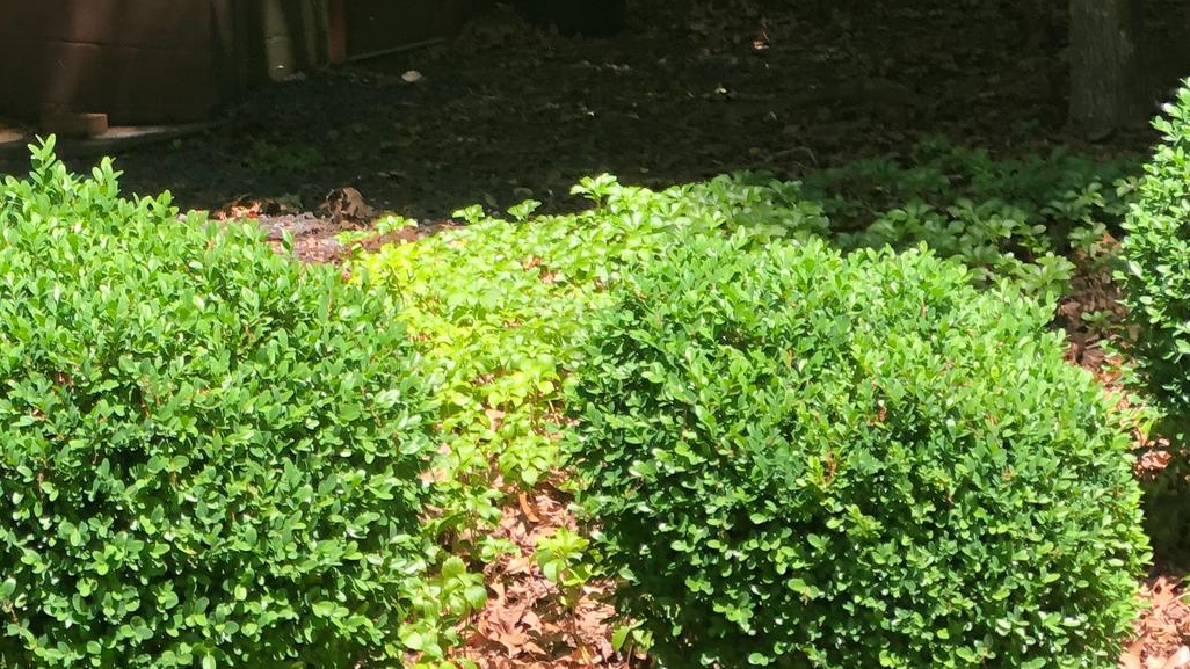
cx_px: 8
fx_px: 3912
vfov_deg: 9.7
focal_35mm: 124
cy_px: -63
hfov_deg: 16.9
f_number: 2.8
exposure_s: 1/121
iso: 32
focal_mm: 6.6
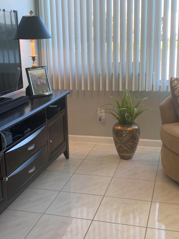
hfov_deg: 29.6
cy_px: 123
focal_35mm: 49
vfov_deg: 38.9
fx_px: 338
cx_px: 77
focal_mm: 4.25
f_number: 1.8
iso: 50
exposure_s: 1/120
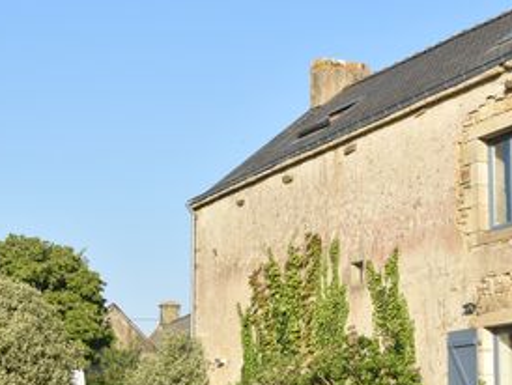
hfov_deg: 23.8
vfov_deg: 18.0
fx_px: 1214
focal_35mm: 82
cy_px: 269
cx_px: 297
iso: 400
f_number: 10
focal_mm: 26
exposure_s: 1/400
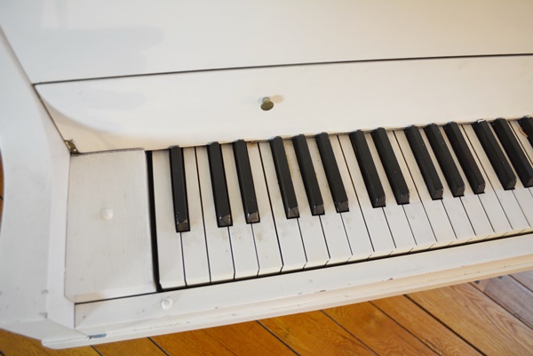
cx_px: 266
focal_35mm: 27
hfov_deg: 67.4
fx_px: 400
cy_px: 178
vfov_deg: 47.9
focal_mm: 18
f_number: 4
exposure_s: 1/60
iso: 400
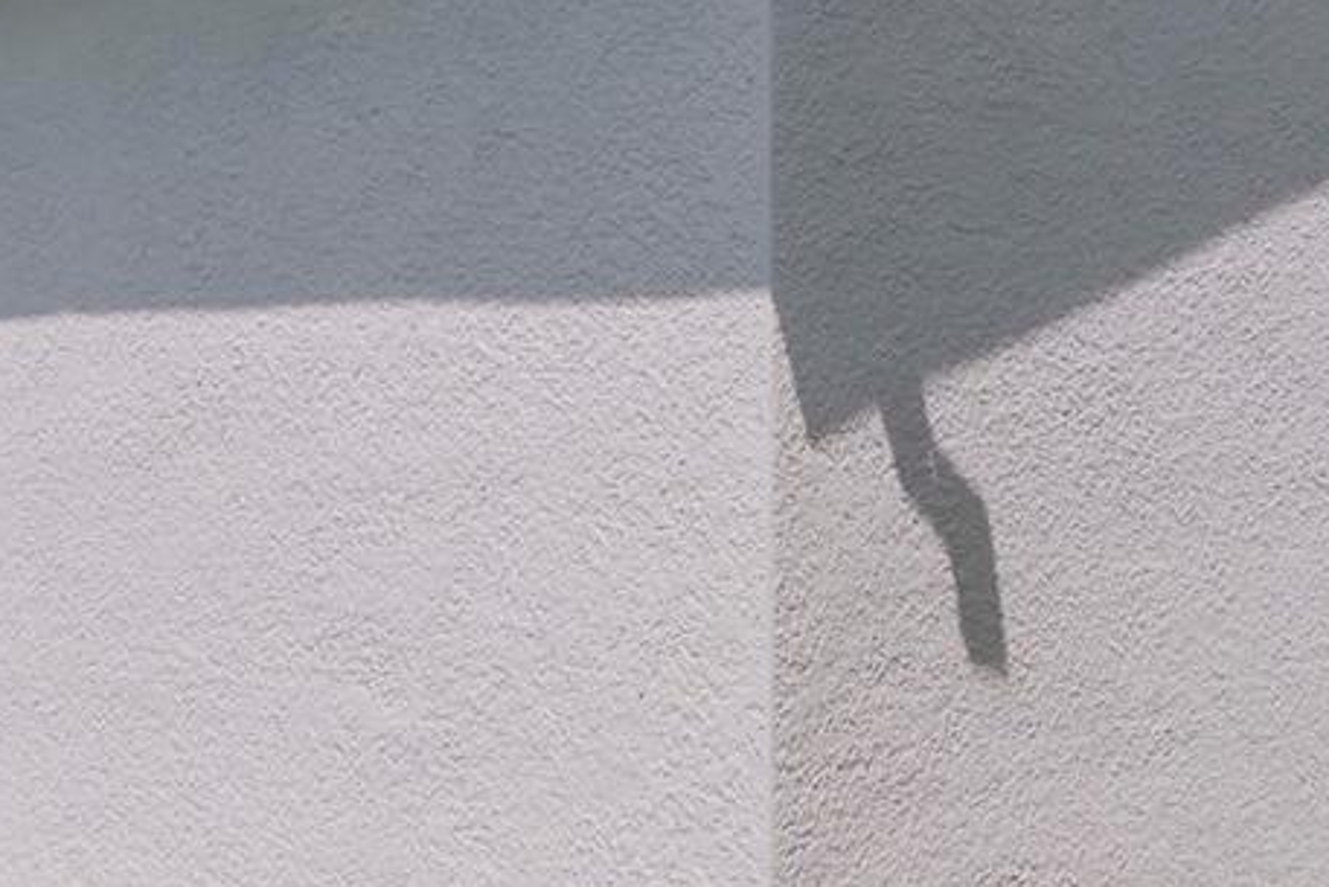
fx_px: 2132
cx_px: 710
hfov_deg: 34.6
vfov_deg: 23.5
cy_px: 375
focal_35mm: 58
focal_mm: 11
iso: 400
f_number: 5
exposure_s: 1/2500
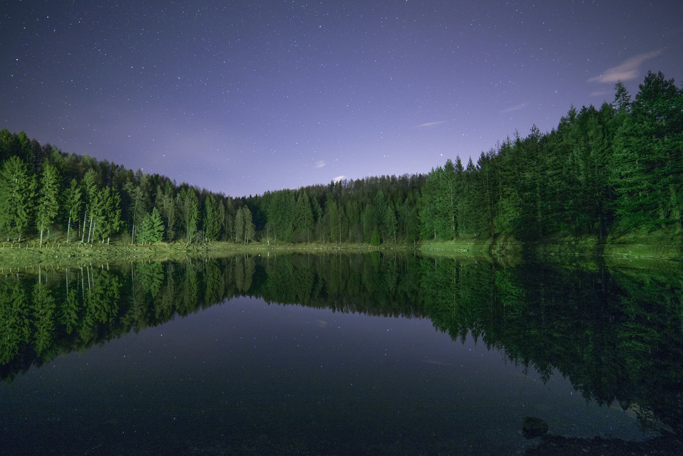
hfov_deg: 104.2
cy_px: 228
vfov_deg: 81.3
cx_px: 342
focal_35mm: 14
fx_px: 266
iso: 250
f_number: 2.8
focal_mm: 14
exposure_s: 30
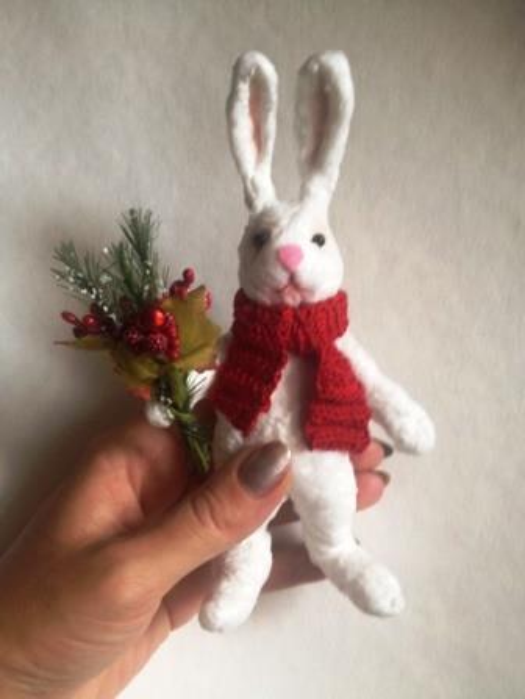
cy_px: 350
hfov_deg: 40.8
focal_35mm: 35
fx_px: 707
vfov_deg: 52.6
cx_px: 262
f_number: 2.4
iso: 80
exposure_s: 1/20
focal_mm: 4.28
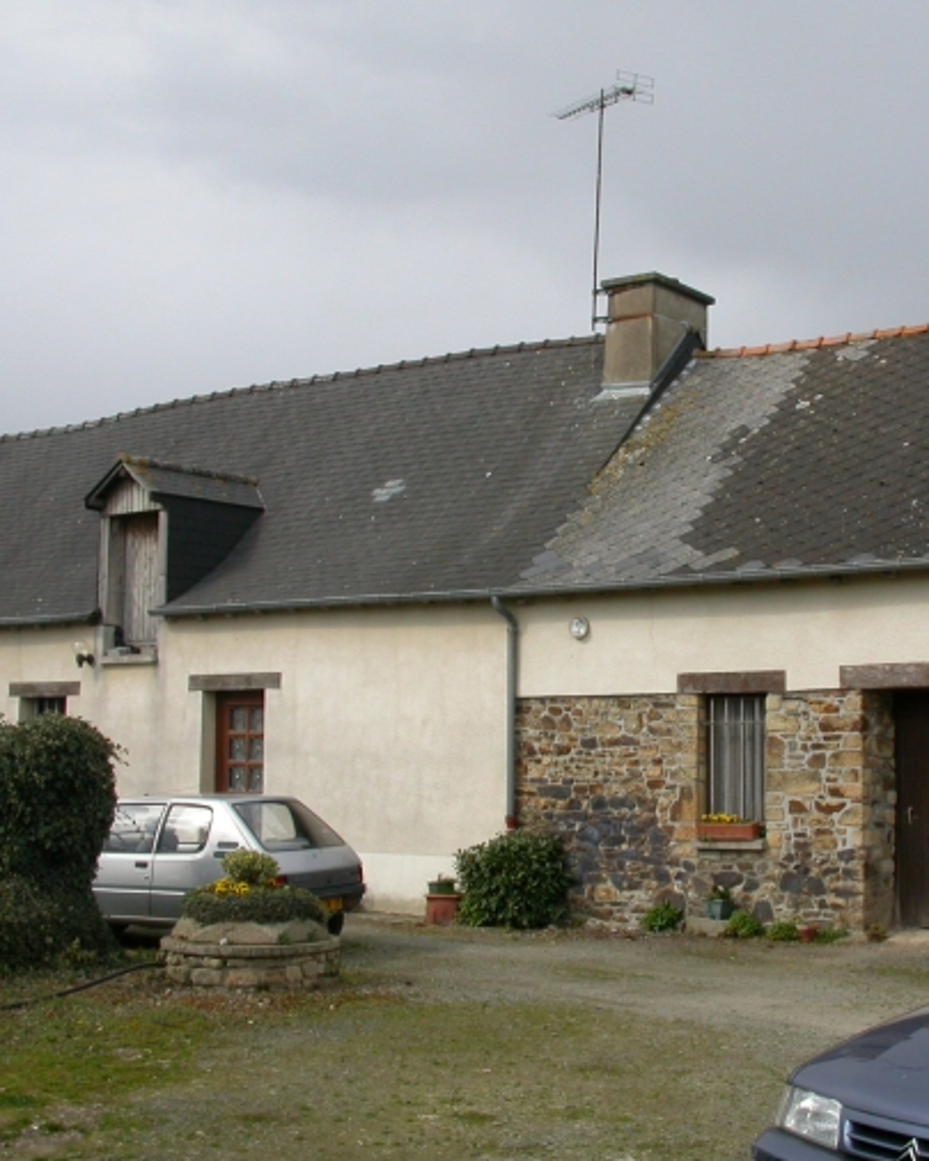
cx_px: 622
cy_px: 578
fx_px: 1718
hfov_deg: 30.0
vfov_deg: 37.3
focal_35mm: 50
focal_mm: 7.85
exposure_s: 1/332
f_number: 6.7
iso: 100
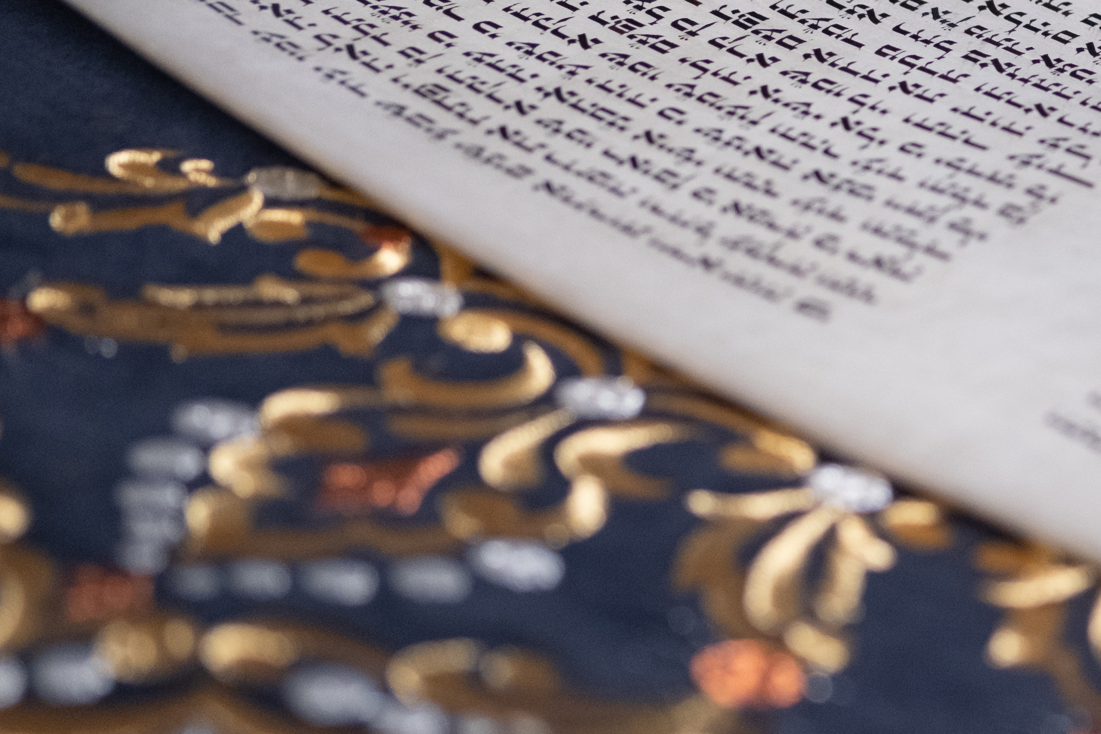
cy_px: 101
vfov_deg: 7.9
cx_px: 1251
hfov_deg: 11.7
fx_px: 5290
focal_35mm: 173
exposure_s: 1/1500
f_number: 2.2
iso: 1600
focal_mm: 50
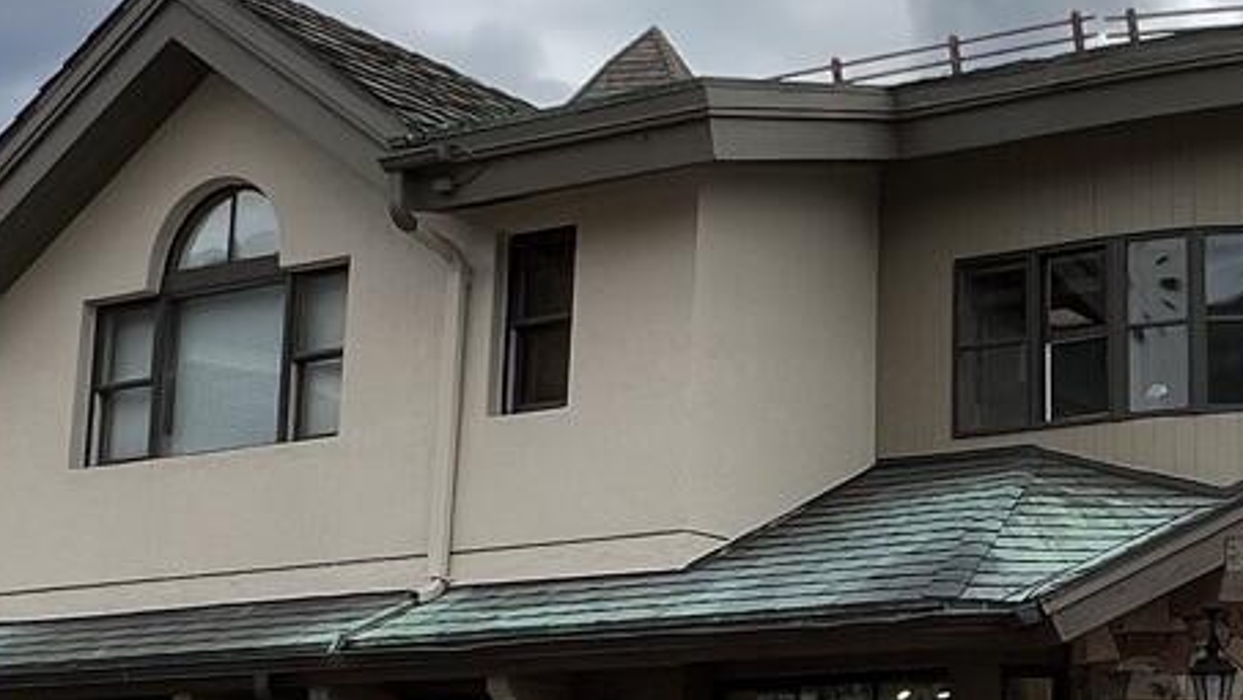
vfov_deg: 18.8
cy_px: 469
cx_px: 1240
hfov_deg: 30.5
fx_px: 2110
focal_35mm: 64
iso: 32
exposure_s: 1/1468
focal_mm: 1.57
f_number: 1.8
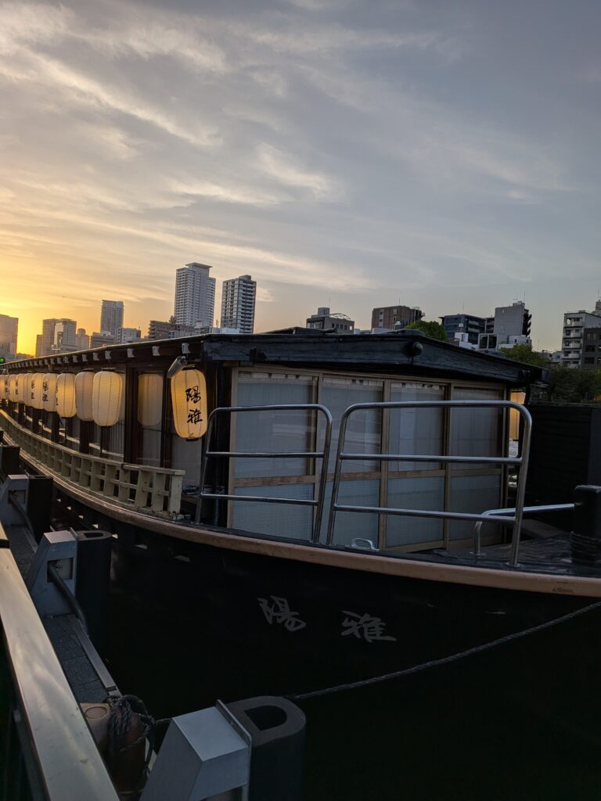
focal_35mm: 24
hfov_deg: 56.8
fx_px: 556
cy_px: 400
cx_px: 300
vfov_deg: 71.6
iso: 23
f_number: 1.7
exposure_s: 1/1404
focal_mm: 4.53
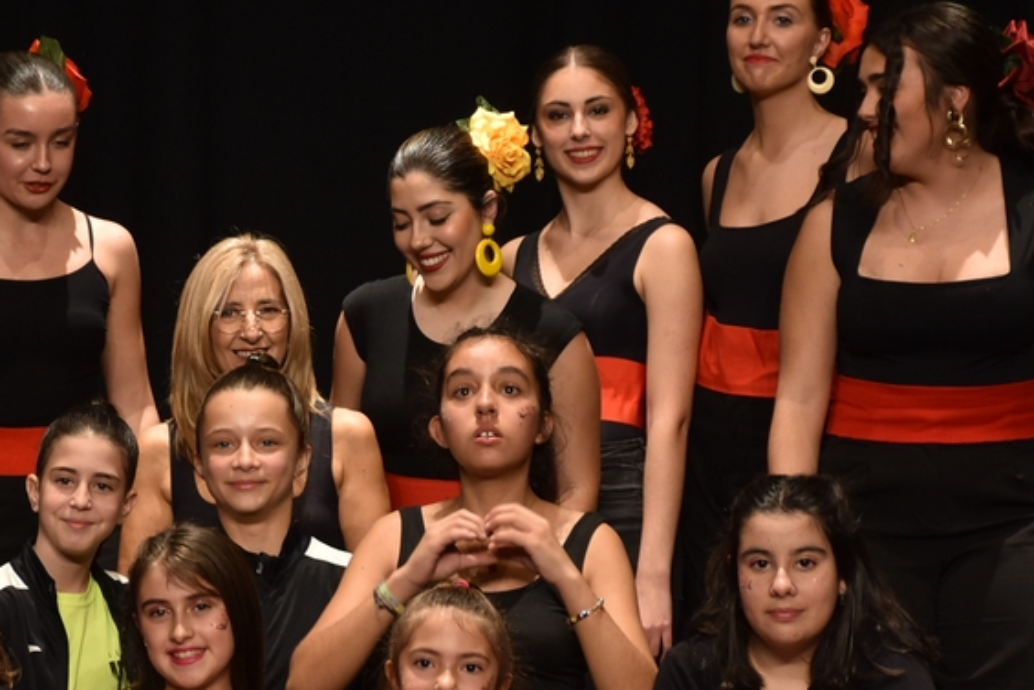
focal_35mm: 255
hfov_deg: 8.1
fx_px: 7326
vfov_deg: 5.4
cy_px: 580
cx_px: 218
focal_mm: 80
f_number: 5.3
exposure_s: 1/80
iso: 400
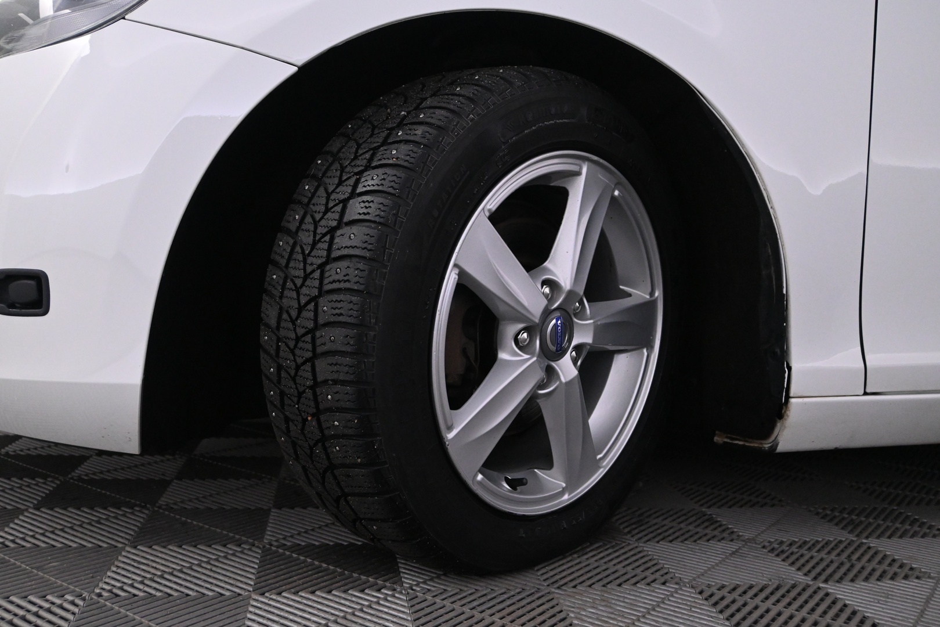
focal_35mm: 33
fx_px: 862
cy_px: 314
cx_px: 470
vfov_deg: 40.0
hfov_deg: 57.2
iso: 3200
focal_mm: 22
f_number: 4
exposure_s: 1/200
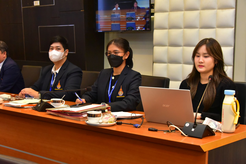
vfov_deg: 23.4
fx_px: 396
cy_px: 82
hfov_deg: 34.5
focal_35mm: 58
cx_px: 123
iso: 8000
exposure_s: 1/160
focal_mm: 58
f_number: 6.3
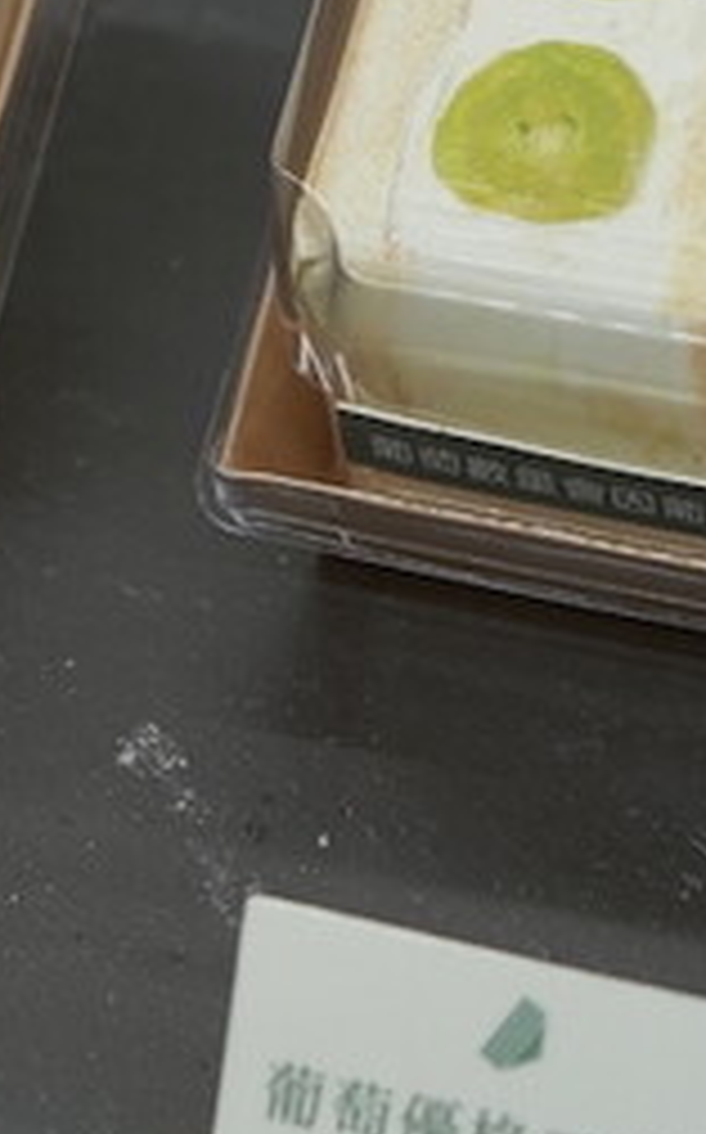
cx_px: 189
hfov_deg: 7.6
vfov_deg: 12.0
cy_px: -50
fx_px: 5307
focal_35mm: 172
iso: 250
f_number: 5
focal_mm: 50
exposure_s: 1/125
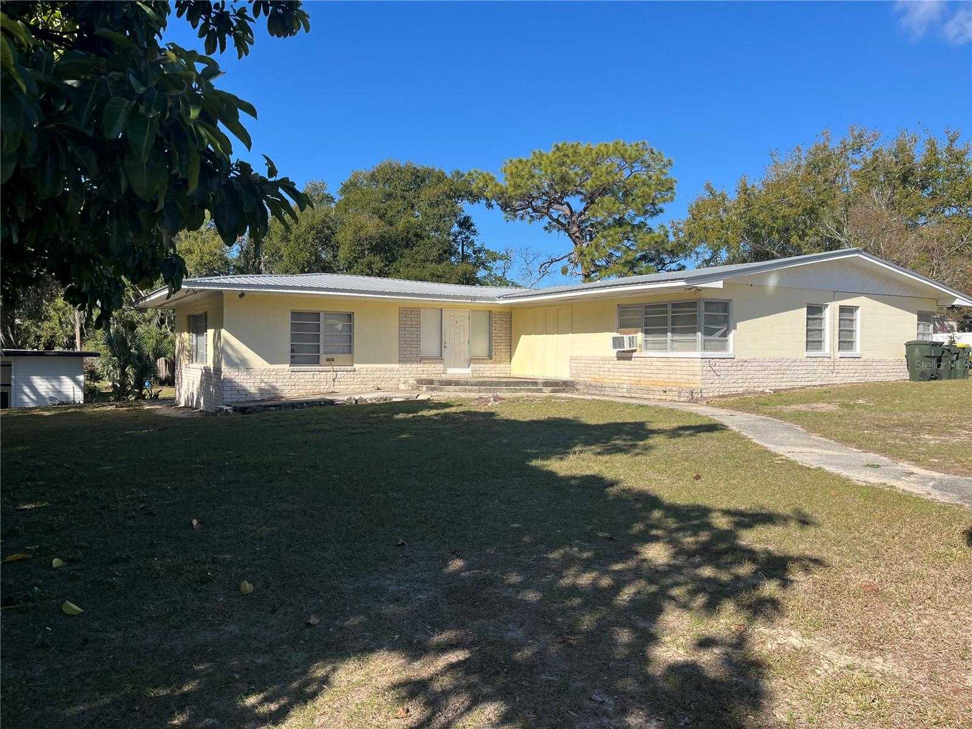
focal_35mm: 26
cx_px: 486
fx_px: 730
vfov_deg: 53.1
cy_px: 364
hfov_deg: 67.3
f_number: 1.6
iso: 50
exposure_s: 1/2899
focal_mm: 5.1
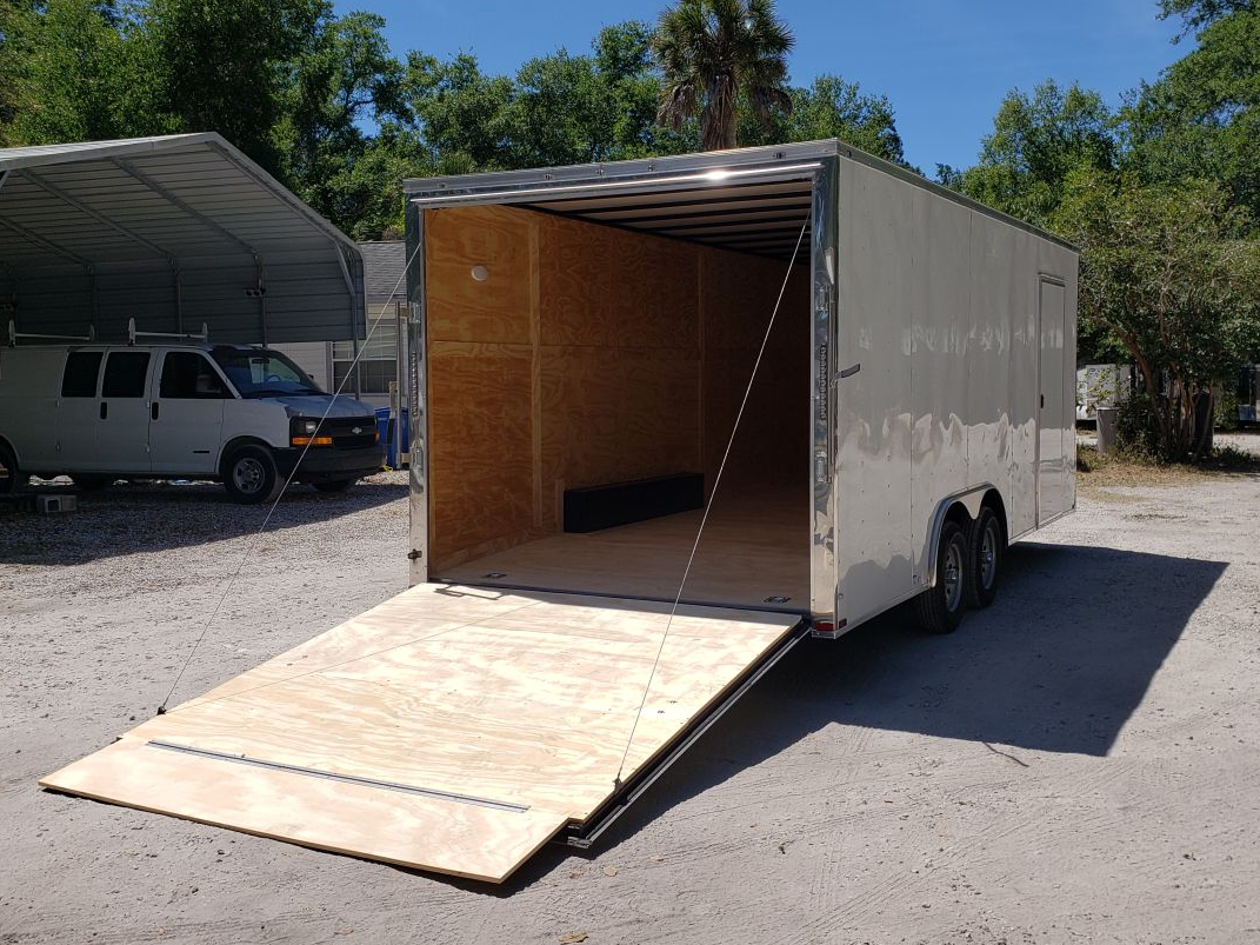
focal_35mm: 34
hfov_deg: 53.9
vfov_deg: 41.7
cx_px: 680
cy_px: 422
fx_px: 1237
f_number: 2.4
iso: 50
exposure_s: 1/2662
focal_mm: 4.3
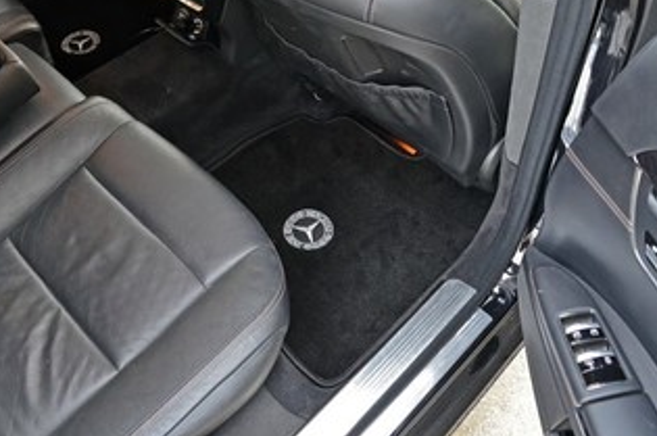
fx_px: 656
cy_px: 163
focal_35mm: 36
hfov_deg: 53.1
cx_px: 294
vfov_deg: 36.5
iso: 800
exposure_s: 1/8
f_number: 5.6
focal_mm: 18
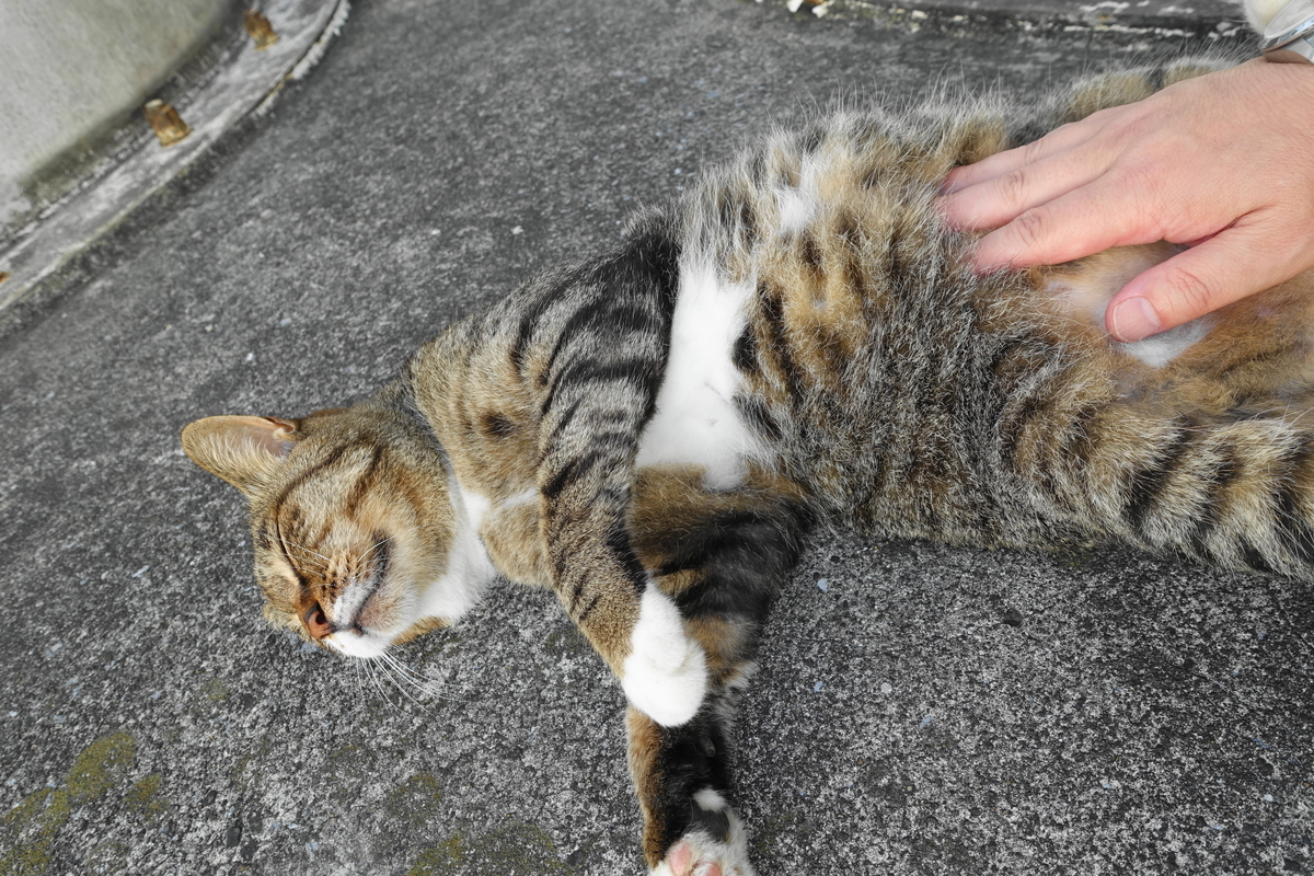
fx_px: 876
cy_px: 438
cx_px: 657
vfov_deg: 53.1
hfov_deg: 73.7
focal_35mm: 24
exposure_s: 1/80
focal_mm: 8.8
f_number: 4
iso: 125
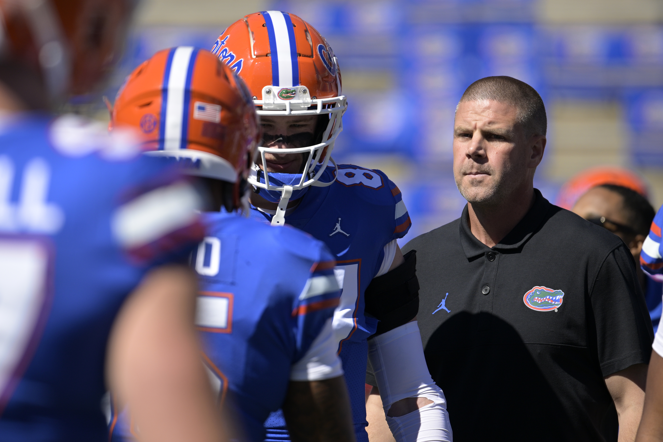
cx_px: 332
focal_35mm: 600
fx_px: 11047
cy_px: 221
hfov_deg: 3.4
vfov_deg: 2.3
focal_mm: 400
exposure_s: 1/1600
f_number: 4.5
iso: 200
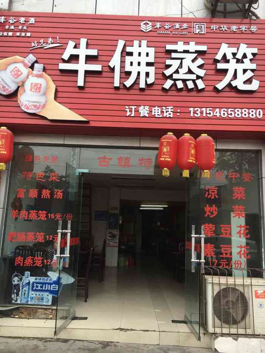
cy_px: 176
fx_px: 296
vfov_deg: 61.7
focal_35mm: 29
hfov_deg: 48.2
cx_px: 132
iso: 25
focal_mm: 4.15
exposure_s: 1/149
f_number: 2.2
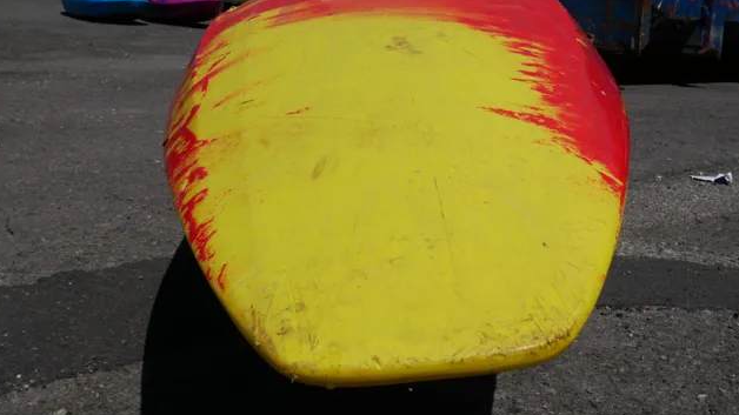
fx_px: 980
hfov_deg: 41.3
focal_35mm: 50
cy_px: 143
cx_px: 418
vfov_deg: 23.8
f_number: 11
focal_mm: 18
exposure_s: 1/800
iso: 200
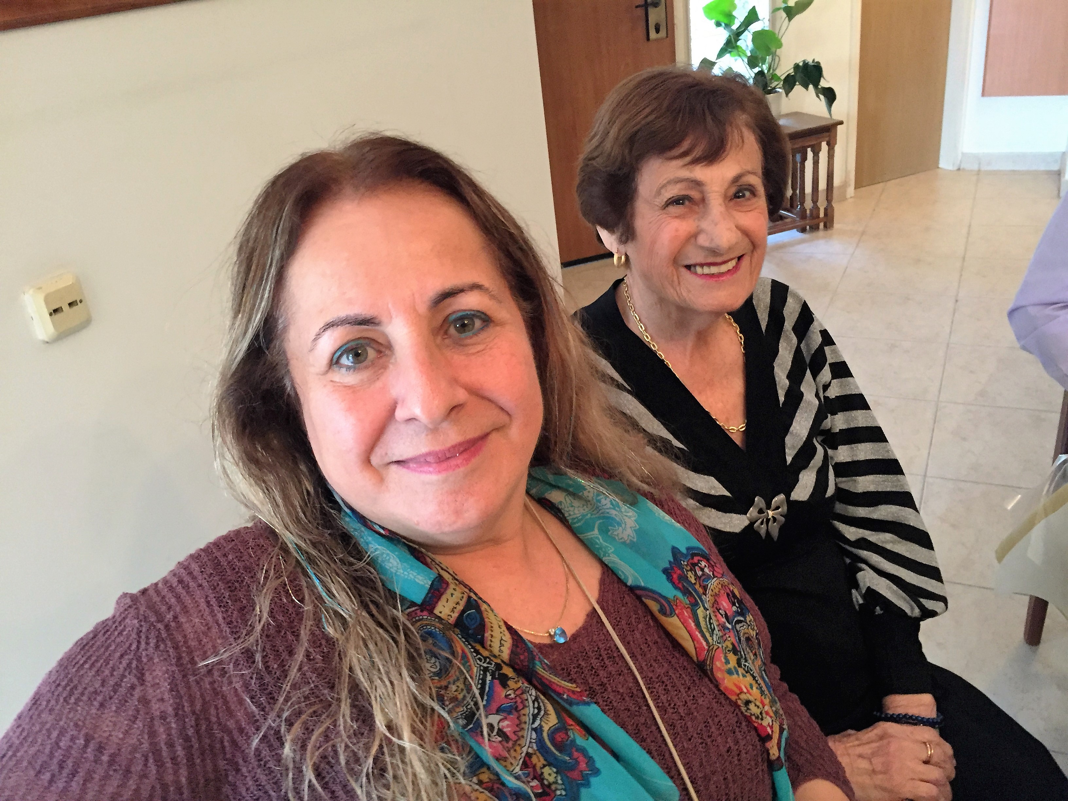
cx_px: 534
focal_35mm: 29
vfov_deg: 48.2
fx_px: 895
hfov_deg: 61.7
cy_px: 400
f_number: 2.2
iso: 250
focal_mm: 4.15
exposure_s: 1/20
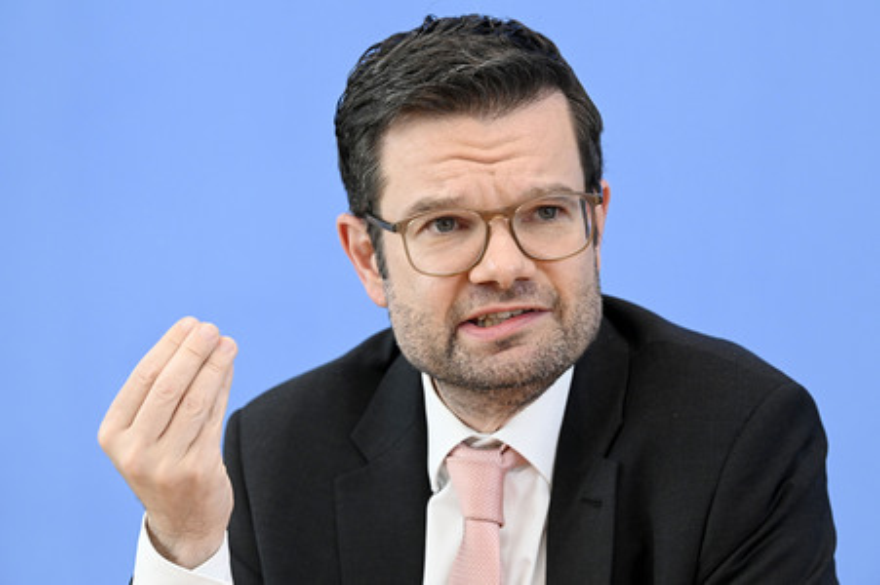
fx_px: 3908
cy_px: 292
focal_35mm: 160
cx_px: 440
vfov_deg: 8.6
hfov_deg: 12.8
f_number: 5.6
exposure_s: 1/800
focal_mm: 160
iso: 4000
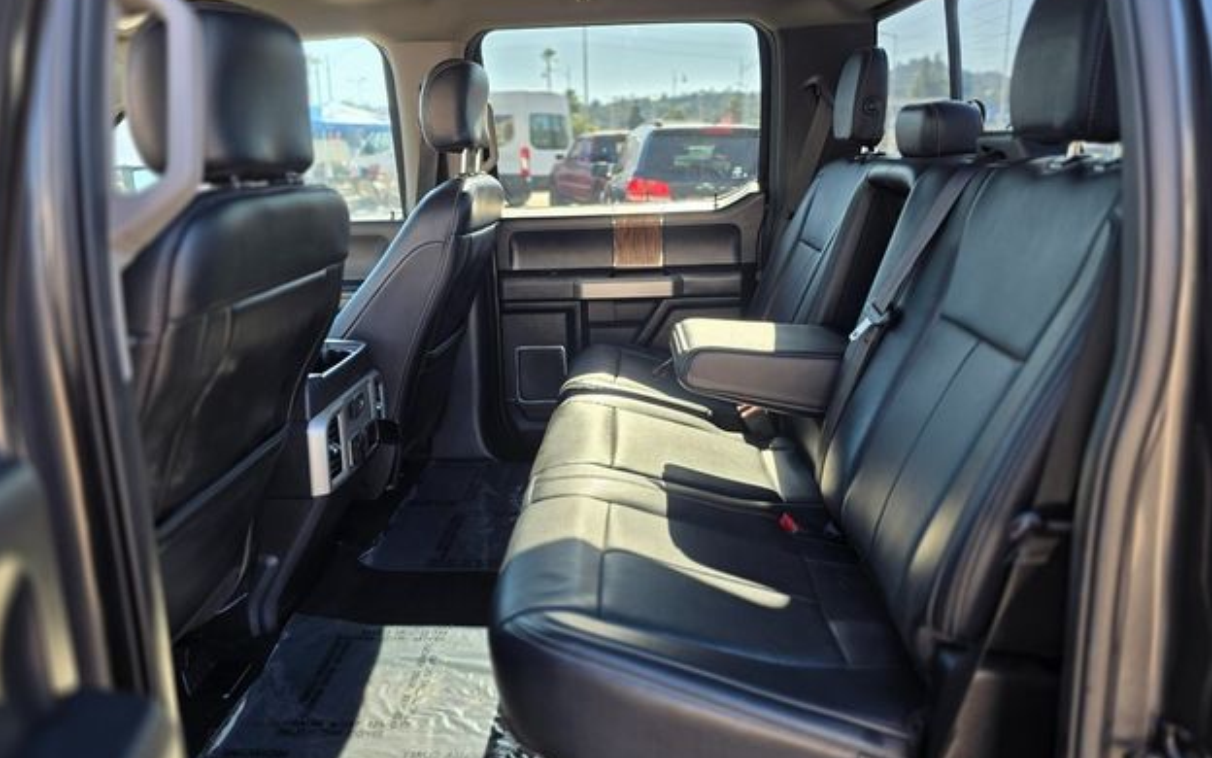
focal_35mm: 25
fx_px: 826
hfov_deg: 72.5
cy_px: 344
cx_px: 606
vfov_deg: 49.2
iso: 50
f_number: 1.7
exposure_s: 1/180
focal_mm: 6.3
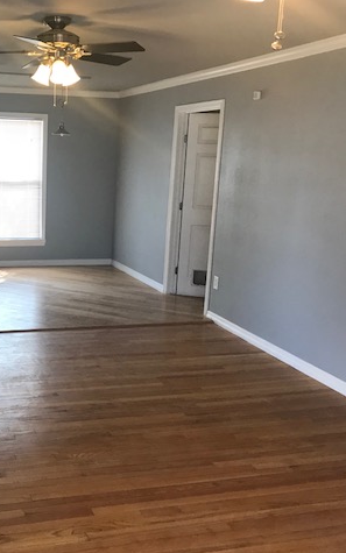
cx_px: 57
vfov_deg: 49.3
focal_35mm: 40
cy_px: 277
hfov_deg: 31.0
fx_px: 603
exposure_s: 1/30
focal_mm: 3.99
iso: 32
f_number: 1.8
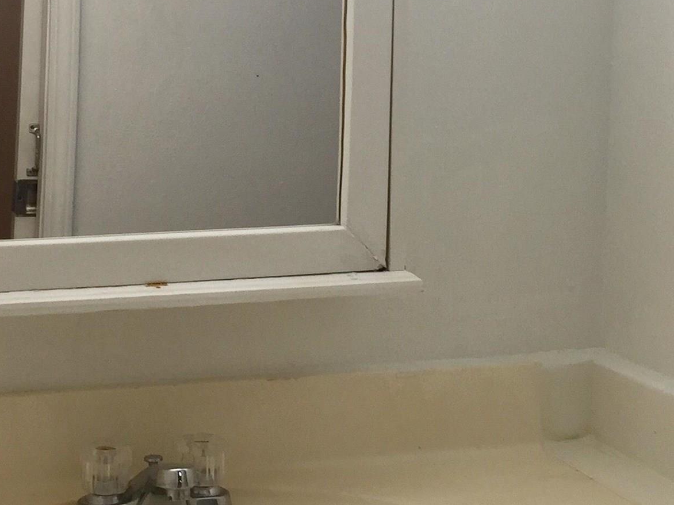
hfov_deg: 25.5
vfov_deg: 19.1
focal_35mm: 76
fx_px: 1480
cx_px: 223
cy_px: 65
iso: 32
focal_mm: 4.15
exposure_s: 1/60
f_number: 2.2
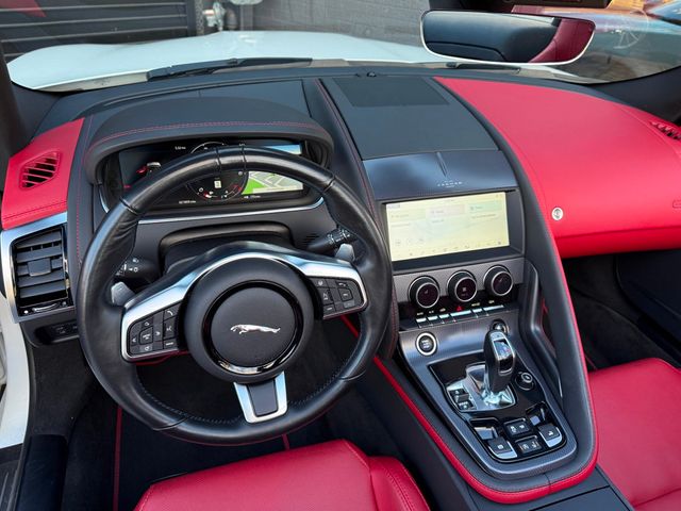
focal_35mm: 24
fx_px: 472
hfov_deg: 71.6
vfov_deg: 56.8
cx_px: 340
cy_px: 256
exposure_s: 1/184
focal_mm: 6.76
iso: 200
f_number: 1.78
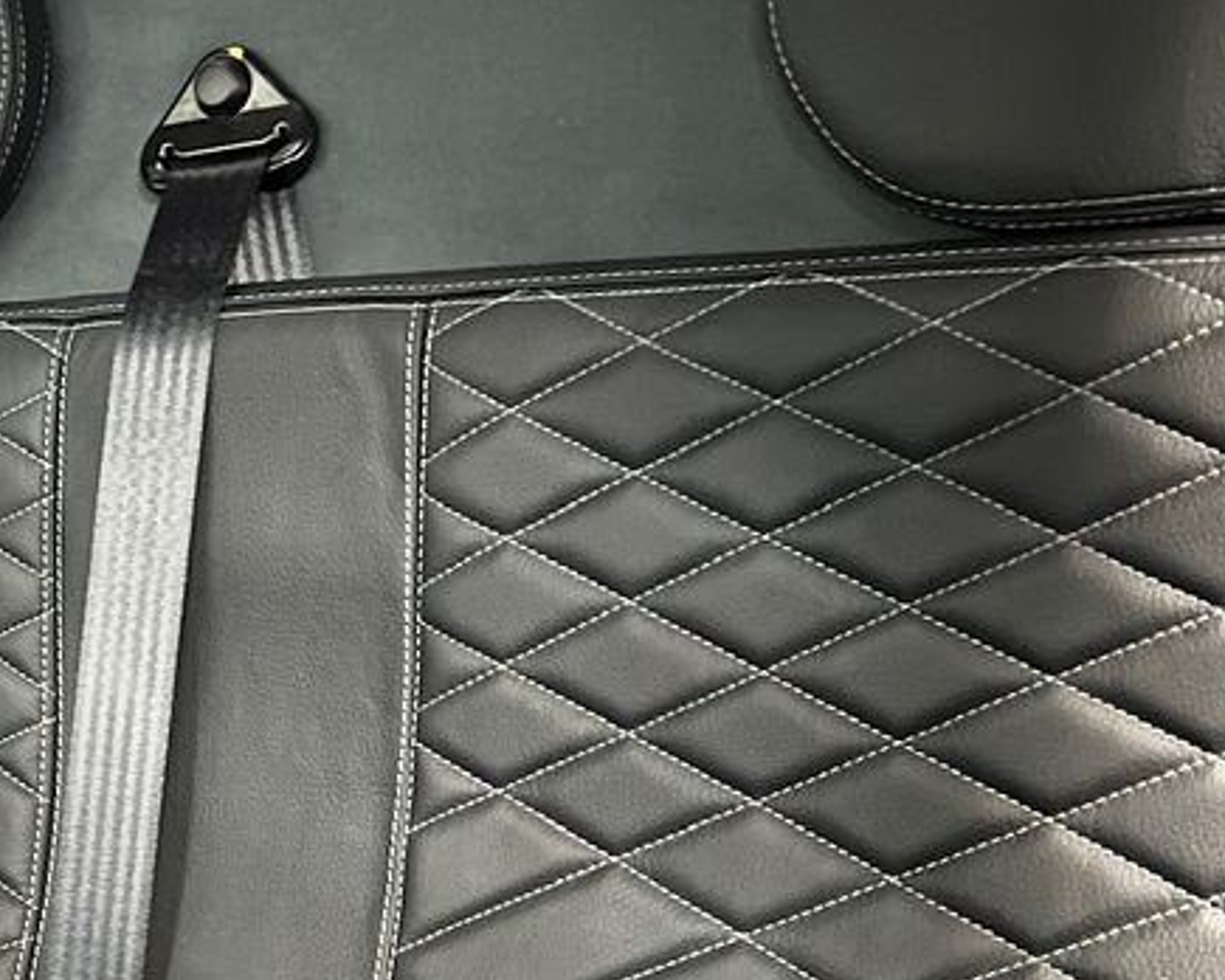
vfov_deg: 21.6
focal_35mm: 70
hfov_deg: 24.8
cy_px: 760
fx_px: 2538
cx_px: -203
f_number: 1.5
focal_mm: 5.7
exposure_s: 1/9
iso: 1600
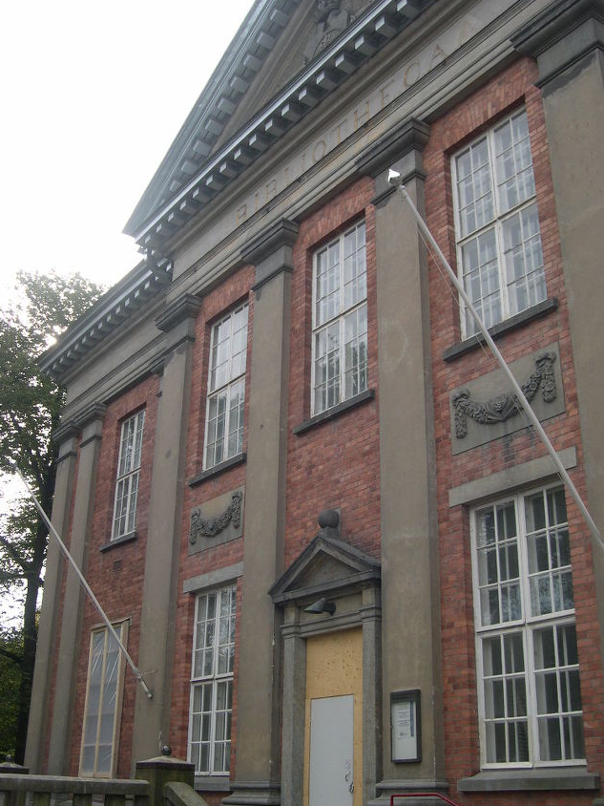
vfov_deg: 47.9
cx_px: 304
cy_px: 404
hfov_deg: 36.8
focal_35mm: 39
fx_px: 907
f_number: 2.8
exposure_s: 1/466
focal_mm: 8
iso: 100
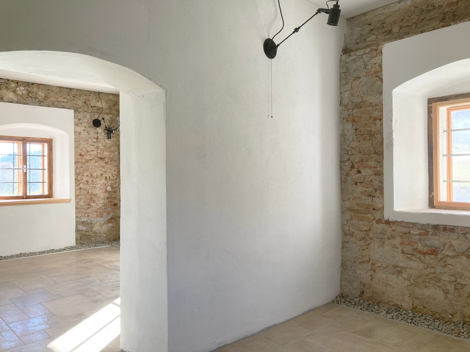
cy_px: 176
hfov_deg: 63.4
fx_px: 380
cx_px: 235
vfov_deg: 49.7
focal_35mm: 28
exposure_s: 1/121
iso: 32
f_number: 1.8
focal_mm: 3.99
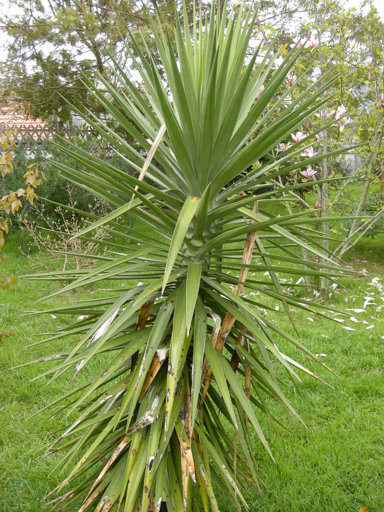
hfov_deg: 40.7
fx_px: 518
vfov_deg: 52.6
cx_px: 192
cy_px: 256
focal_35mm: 35
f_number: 3.4
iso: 64
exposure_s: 1/87
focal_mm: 7.5
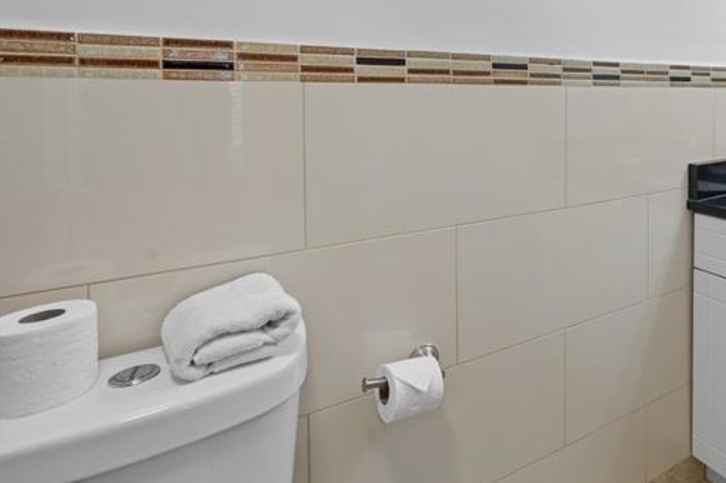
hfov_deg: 72.4
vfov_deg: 54.4
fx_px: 464
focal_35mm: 23
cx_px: 516
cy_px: 181
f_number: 8
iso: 320
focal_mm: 16
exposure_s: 1/8
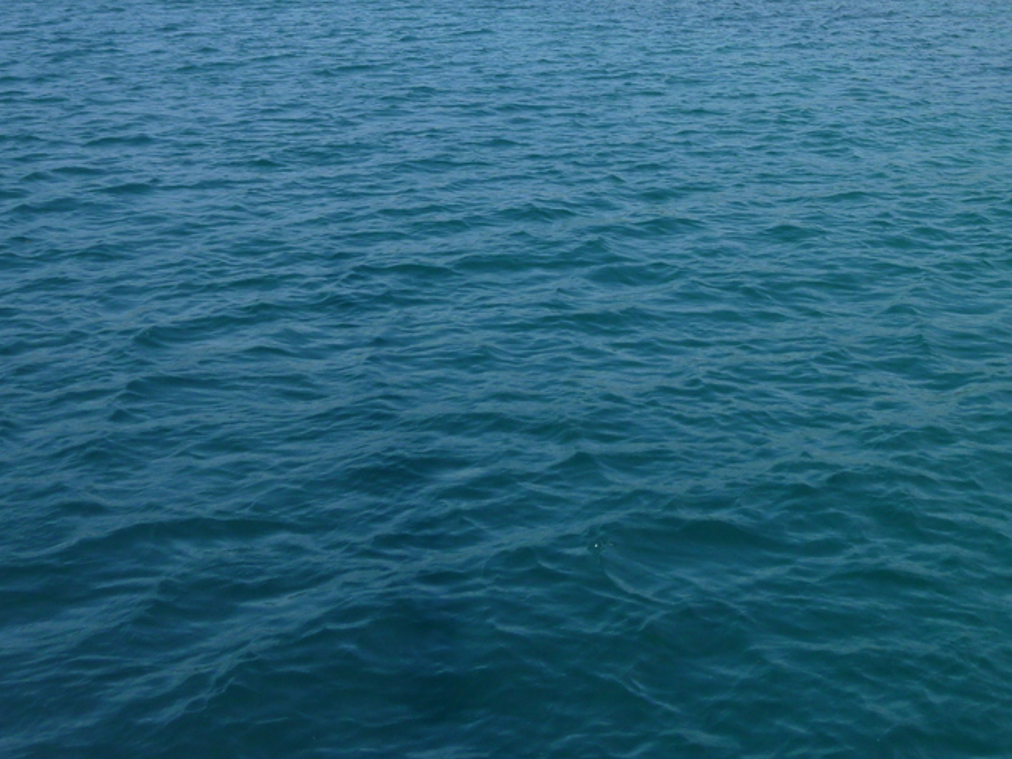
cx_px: 642
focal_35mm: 49
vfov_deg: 28.2
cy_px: 31
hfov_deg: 38.6
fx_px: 1433
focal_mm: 4.5
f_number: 3.3
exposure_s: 1/640
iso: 80
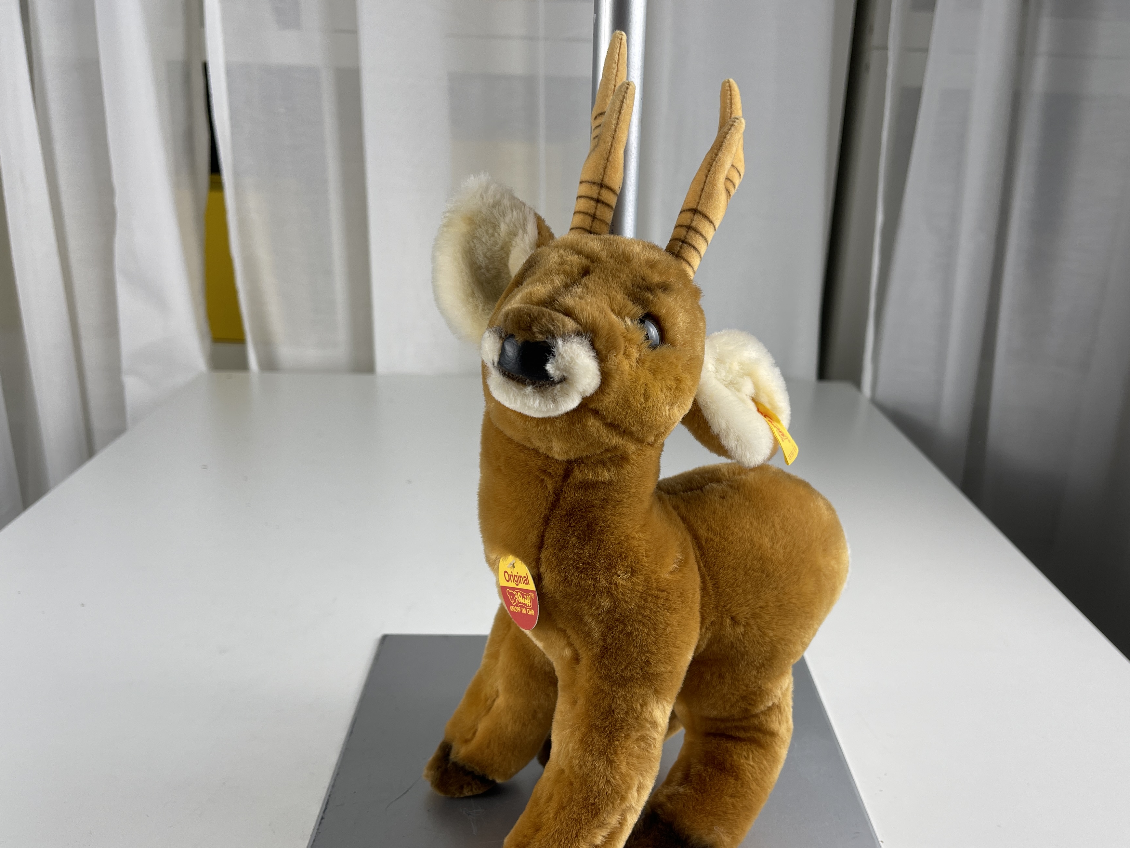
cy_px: 476
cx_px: 610
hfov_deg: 61.6
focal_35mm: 29
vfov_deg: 48.1
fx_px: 947
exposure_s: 1/128
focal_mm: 5.1
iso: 32
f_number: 1.6
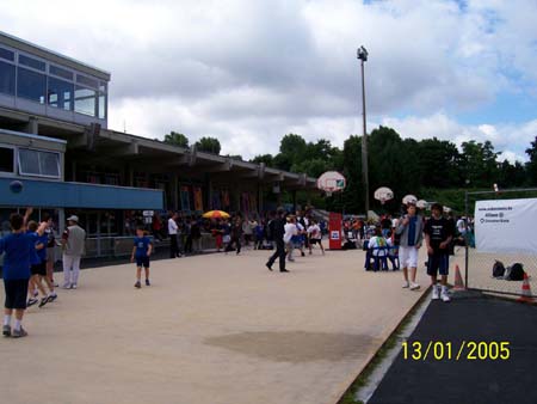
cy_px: 202
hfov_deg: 53.9
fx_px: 528
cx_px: 268
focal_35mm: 34
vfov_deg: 41.8
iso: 80
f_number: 5.1
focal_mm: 5.6
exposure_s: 1/438
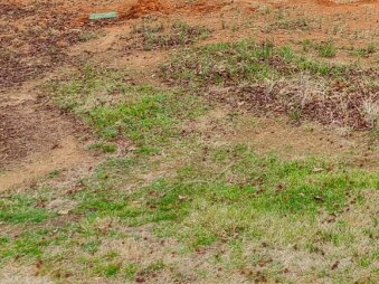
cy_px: -191
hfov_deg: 20.0
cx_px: 563
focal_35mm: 85
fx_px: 930
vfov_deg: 15.4
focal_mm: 8.67
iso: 400
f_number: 1.8
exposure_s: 1/400
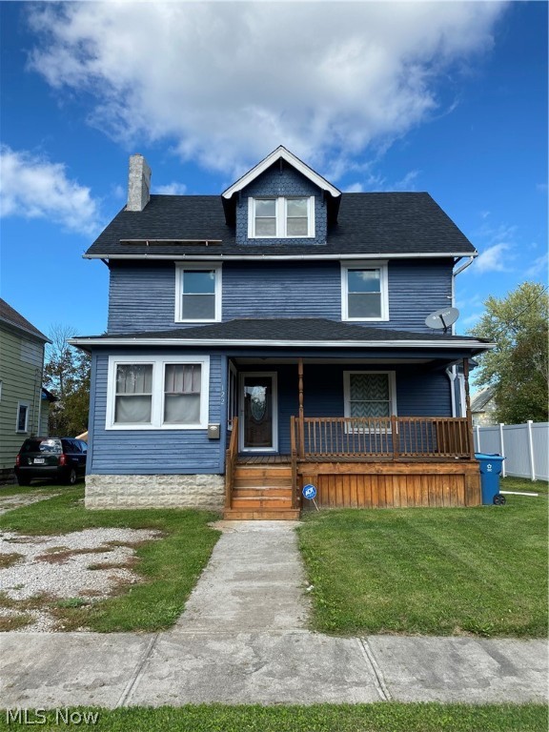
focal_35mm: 26
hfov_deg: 53.1
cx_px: 274
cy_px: 366
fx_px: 550
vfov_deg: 67.3
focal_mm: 4.25
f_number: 1.8
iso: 32
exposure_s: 1/1866
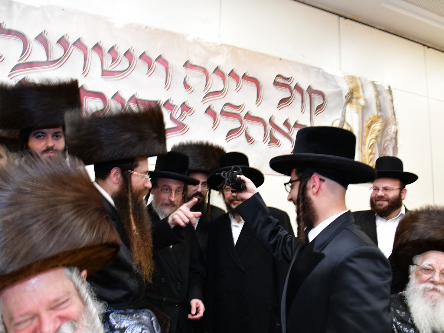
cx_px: 231
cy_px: 168
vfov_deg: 51.4
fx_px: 346
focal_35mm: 27
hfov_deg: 65.3
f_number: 5.6
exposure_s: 1/100
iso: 3200
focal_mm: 24
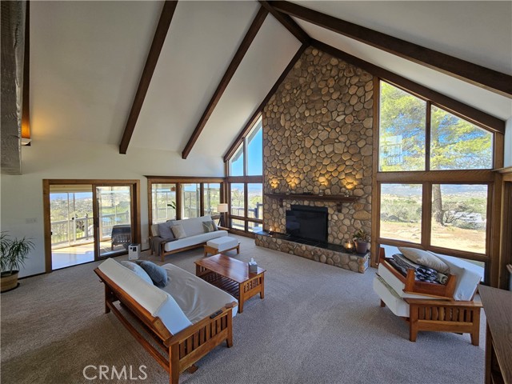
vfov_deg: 89.9
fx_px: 192
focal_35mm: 13
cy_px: 192
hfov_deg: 106.2
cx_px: 256
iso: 50
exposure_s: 1/140
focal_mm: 2.2
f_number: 2.2
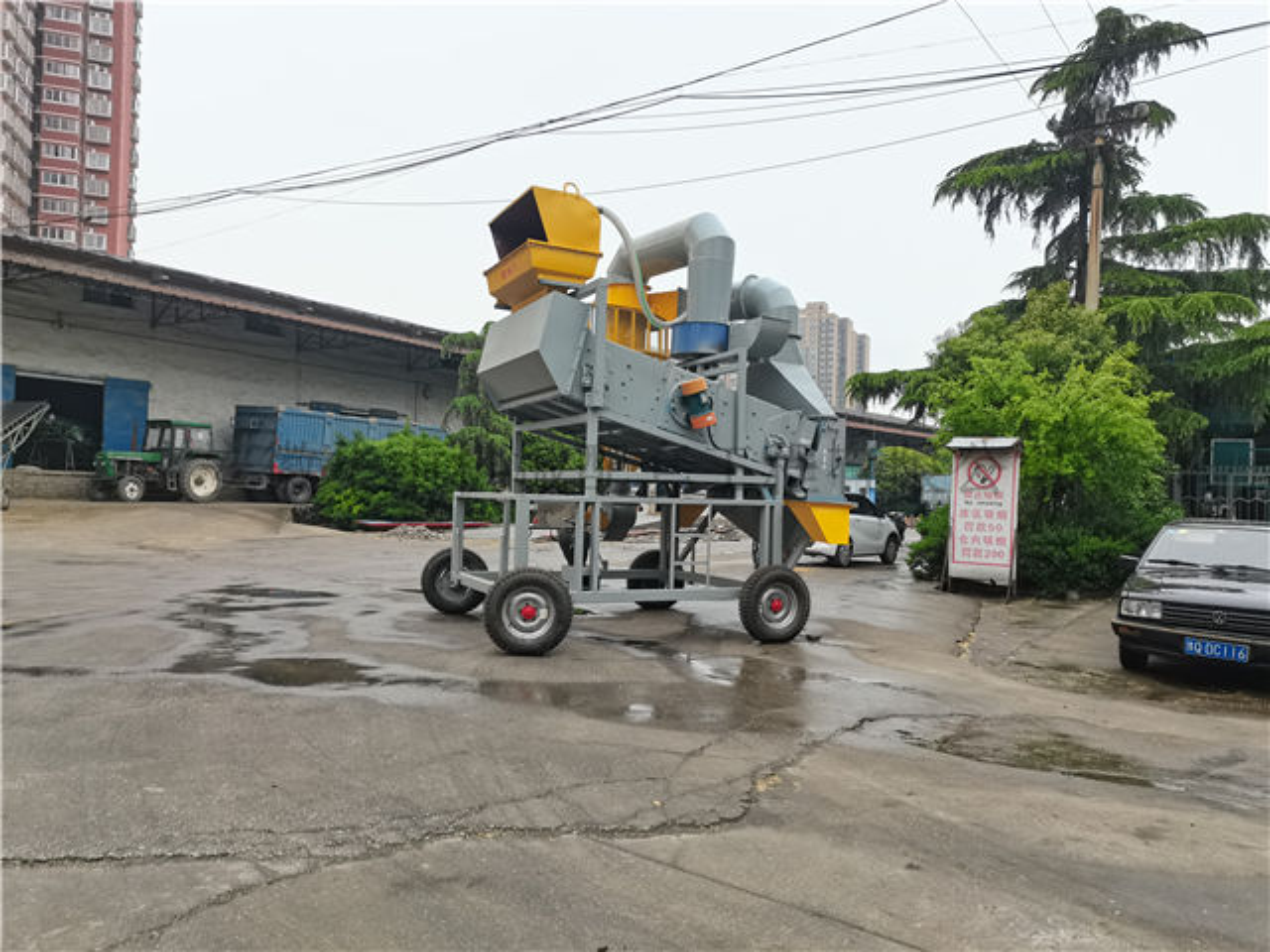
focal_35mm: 26
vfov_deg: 53.1
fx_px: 954
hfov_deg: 67.3
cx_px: 635
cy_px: 476
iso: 50
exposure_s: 1/162
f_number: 1.8
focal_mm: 5.58
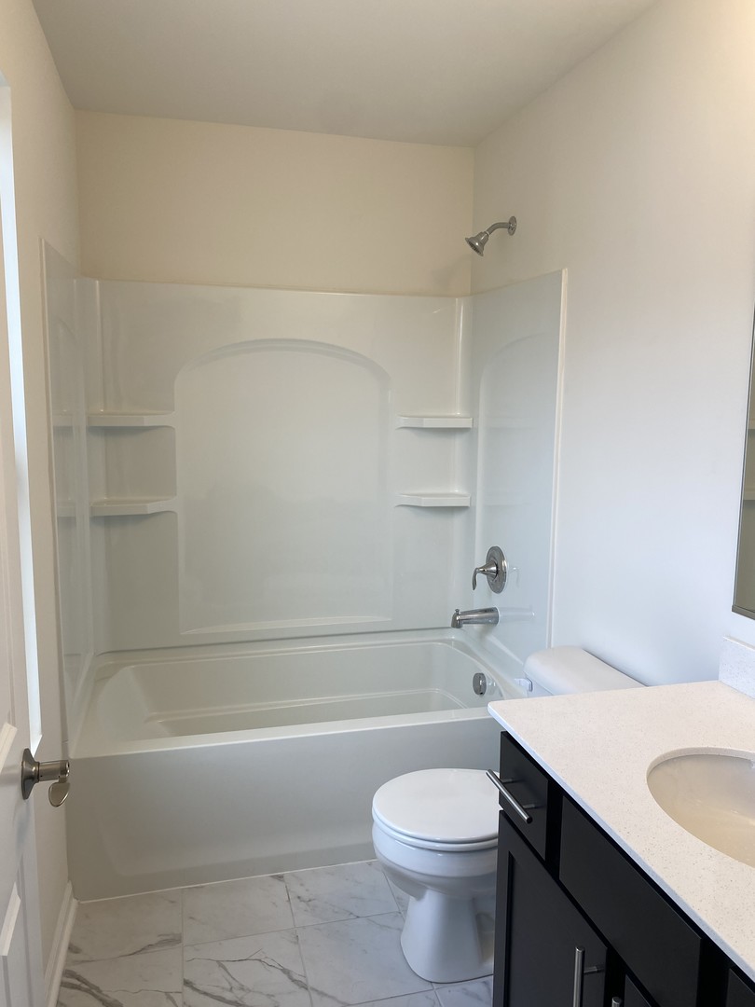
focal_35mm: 26
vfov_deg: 67.3
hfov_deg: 53.1
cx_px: 378
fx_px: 756
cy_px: 504
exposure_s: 1/120
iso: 40
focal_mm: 4.25
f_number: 1.8
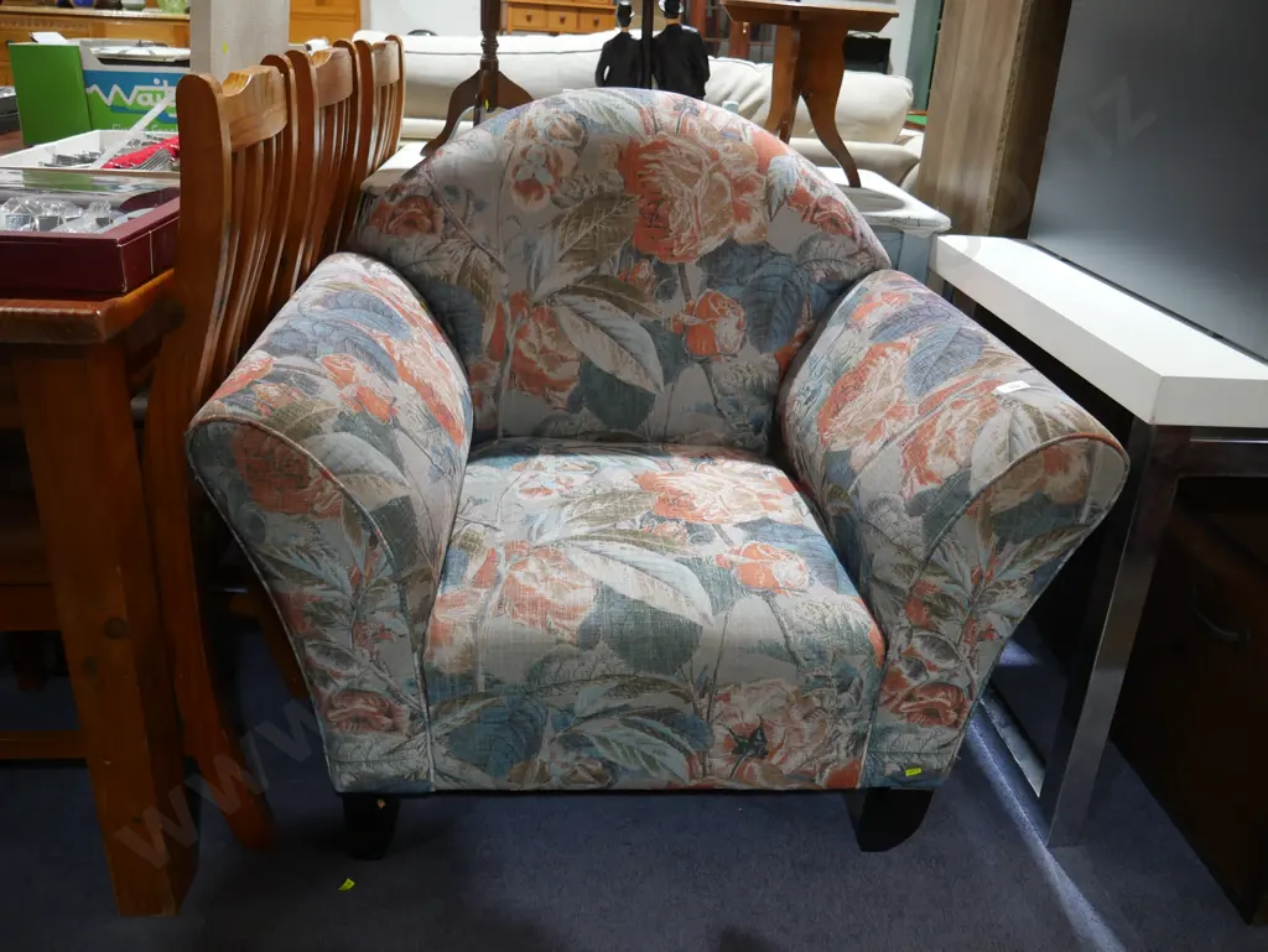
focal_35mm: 30
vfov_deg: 46.8
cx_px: 634
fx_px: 1099
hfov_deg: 59.9
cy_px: 476
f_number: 4
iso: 640
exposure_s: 1/60
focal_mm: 15
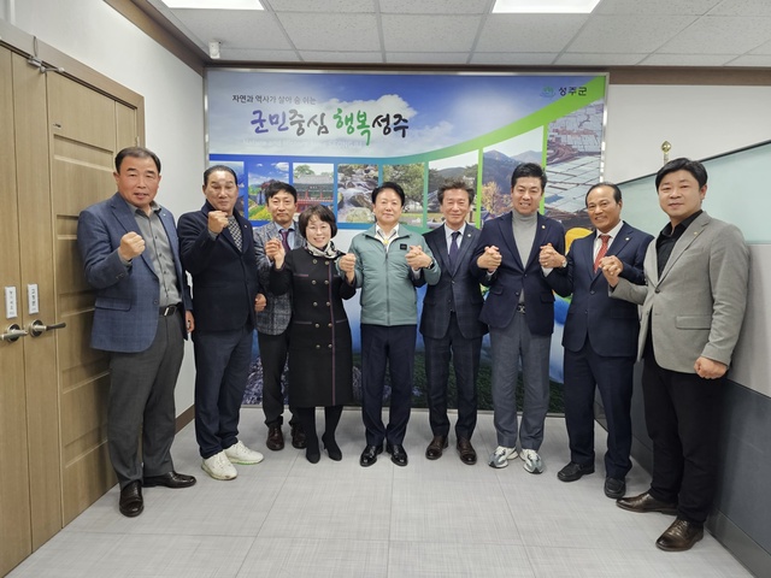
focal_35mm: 23
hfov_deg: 73.9
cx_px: 386
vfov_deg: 58.9
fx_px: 512
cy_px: 289
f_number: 1.7
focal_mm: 6.3
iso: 125
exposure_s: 1/120
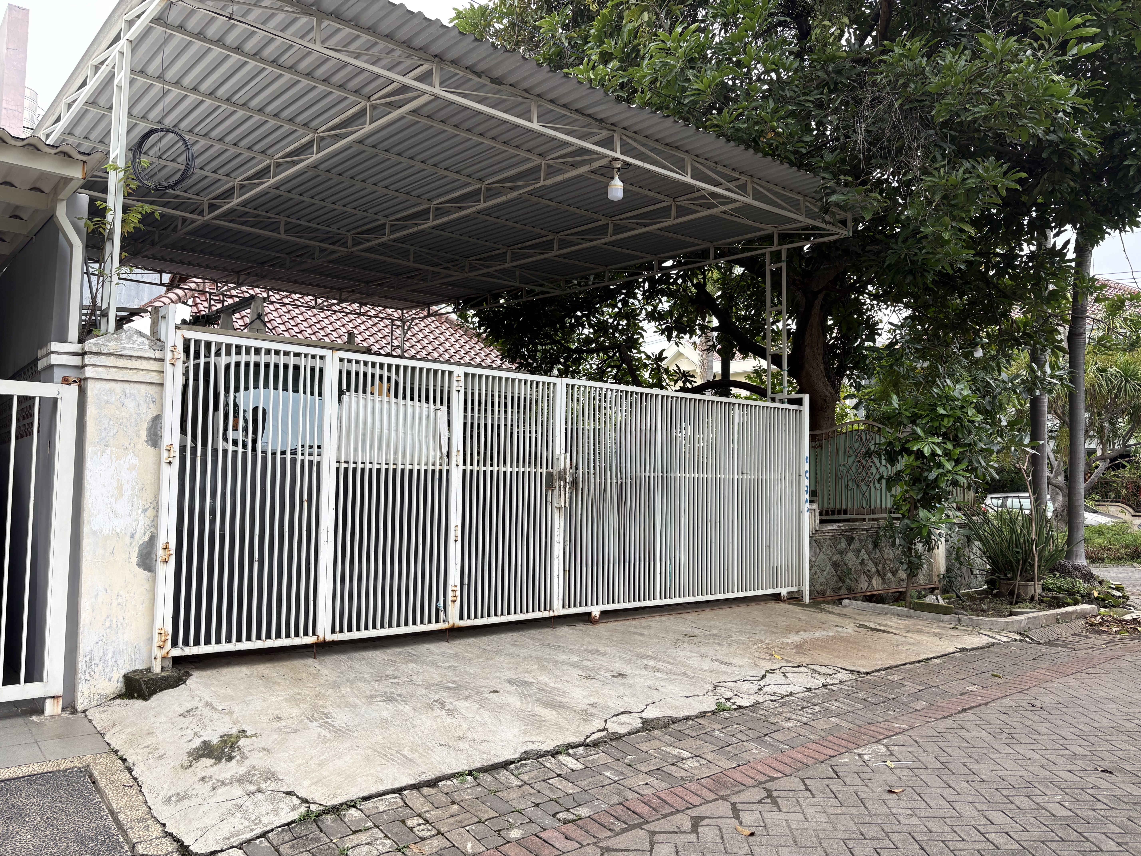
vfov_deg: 53.1
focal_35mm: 26
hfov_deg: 67.3
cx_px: 570
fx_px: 857
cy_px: 428
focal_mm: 5.96
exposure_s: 1/151
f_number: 1.6
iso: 32
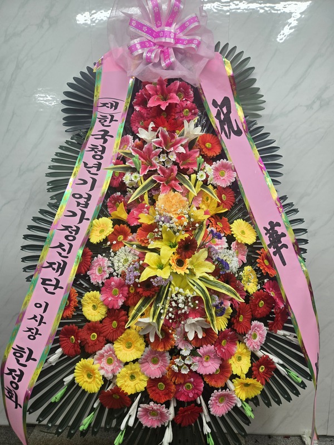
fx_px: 296
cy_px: 222
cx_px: 167
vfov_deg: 73.9
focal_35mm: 23
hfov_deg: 58.9
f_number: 1.8
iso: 100
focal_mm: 5.4
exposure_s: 1/180
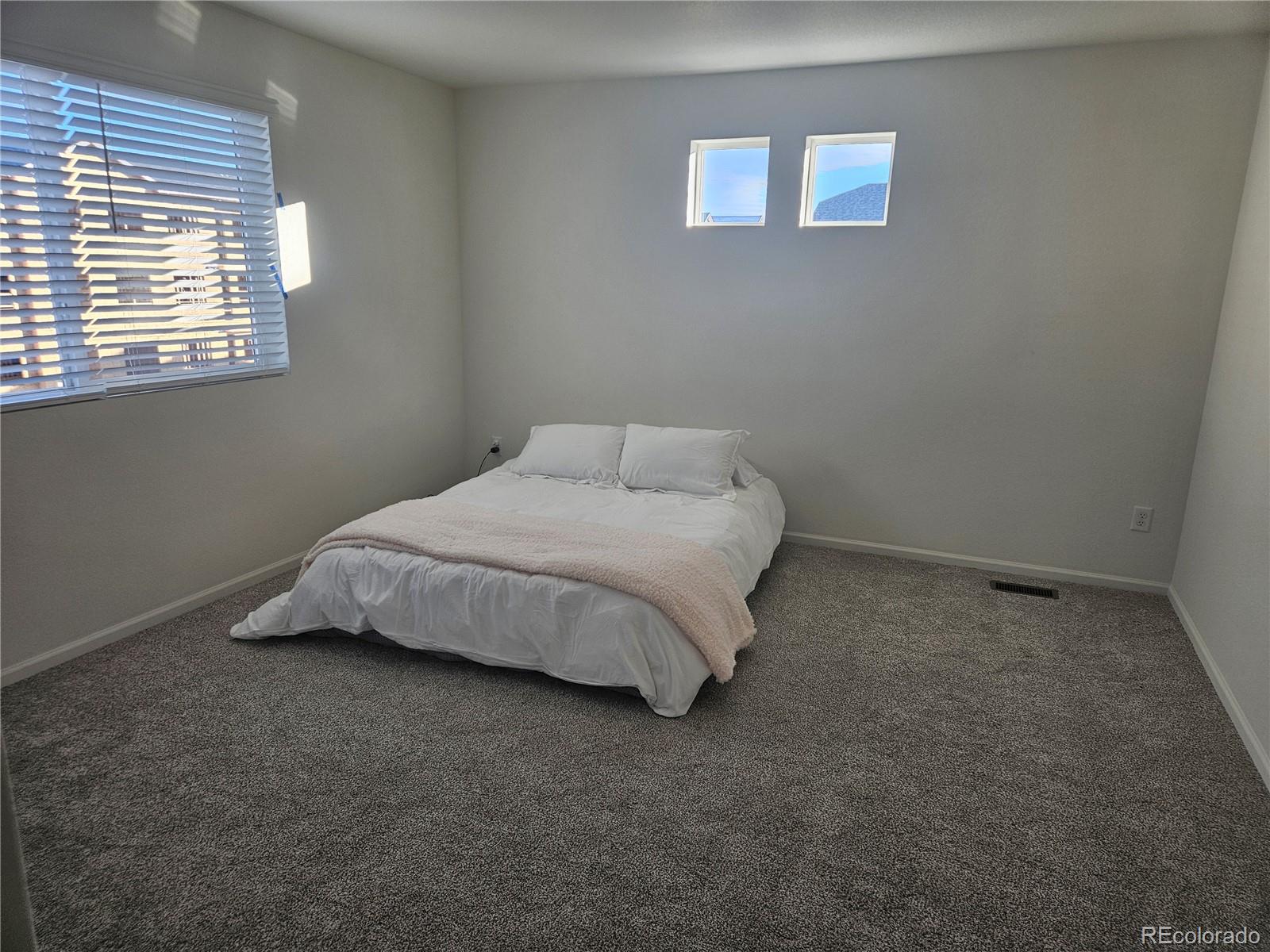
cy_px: 476
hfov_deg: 73.9
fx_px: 844
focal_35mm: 23
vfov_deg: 58.9
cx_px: 635
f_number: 1.8
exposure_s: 1/120
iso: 40
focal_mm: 5.4
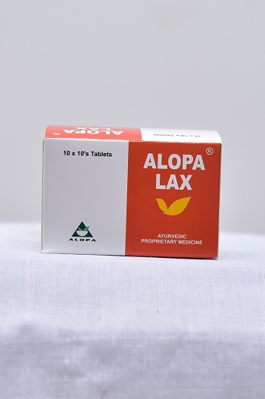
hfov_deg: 20.9
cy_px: 200
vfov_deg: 31.0
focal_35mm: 65
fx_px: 719
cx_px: 132
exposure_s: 1/125
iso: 1250
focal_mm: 65
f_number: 4
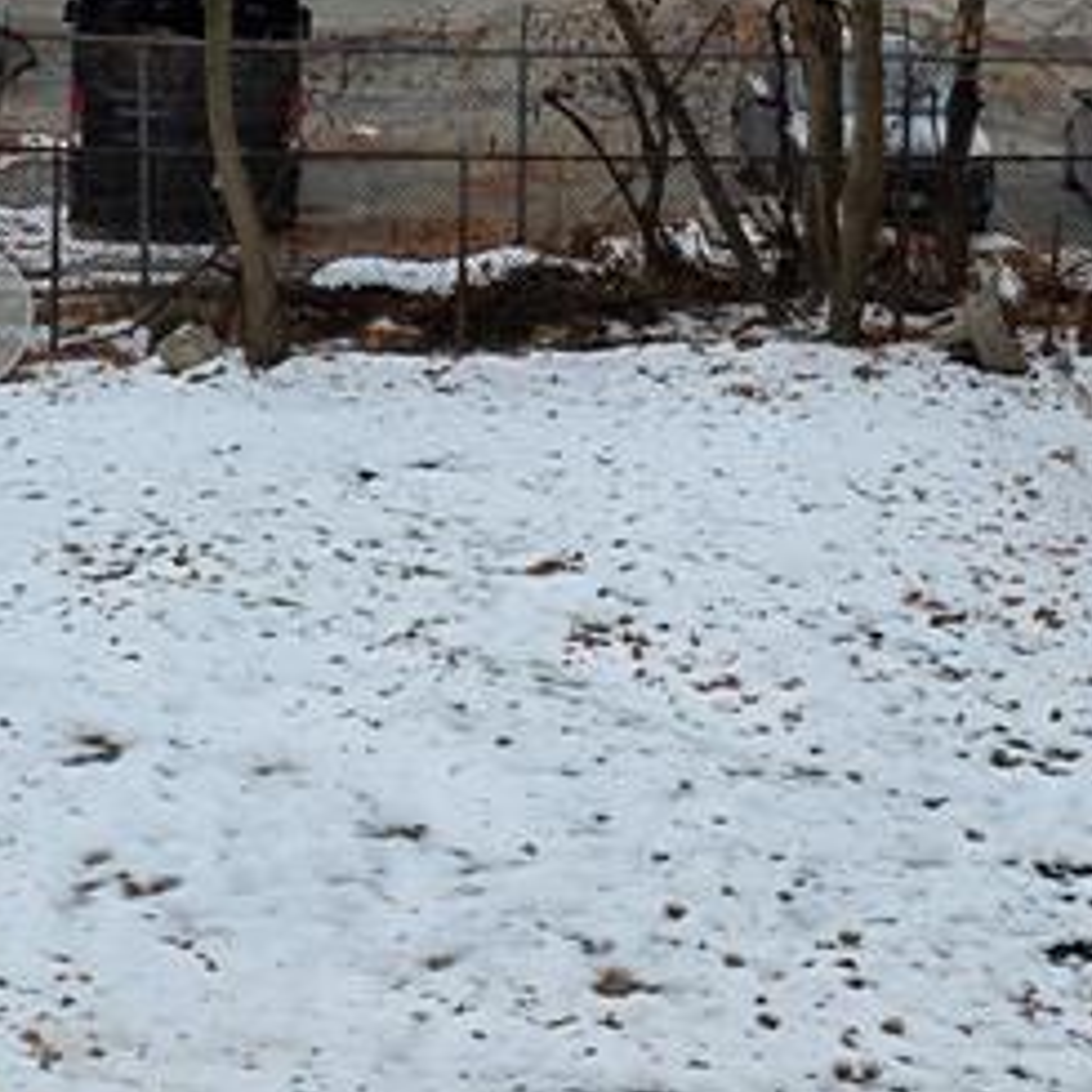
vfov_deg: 20.0
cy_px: 111
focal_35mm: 85
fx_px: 3034
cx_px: 526
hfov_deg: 20.4
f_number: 1.7
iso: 40
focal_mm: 6.3
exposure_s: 1/359
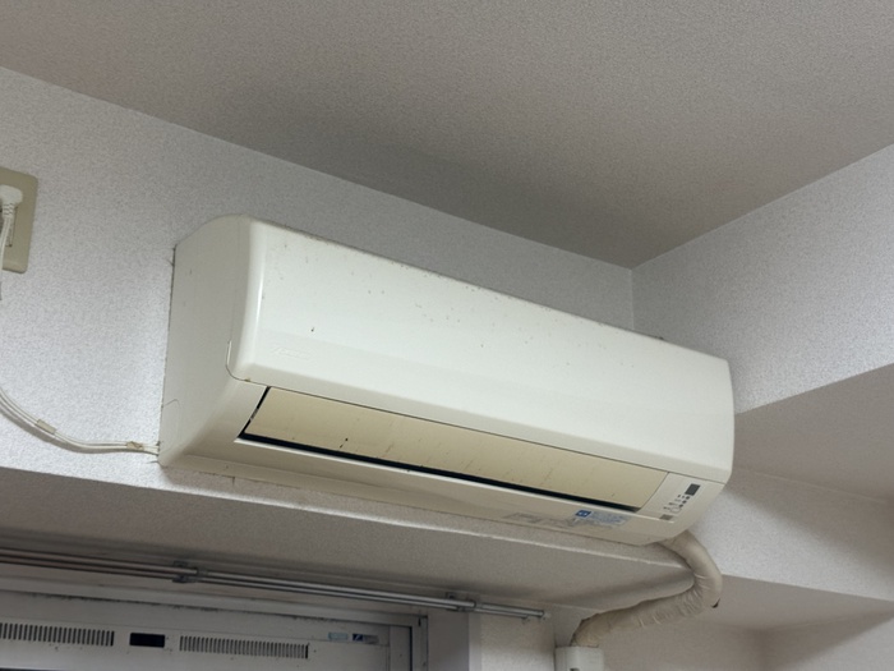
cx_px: 447
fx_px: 1240
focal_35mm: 48
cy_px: 336
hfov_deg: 39.7
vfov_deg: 30.3
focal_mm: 6.86
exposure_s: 1/60
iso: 200
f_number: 1.78
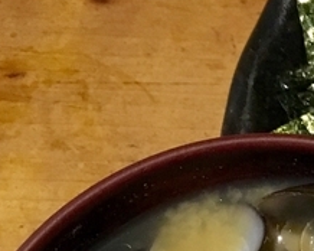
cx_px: 508
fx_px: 966
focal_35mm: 104
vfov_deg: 14.4
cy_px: 278
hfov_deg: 16.4
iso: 250
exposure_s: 1/15
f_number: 2.2
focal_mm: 4.15
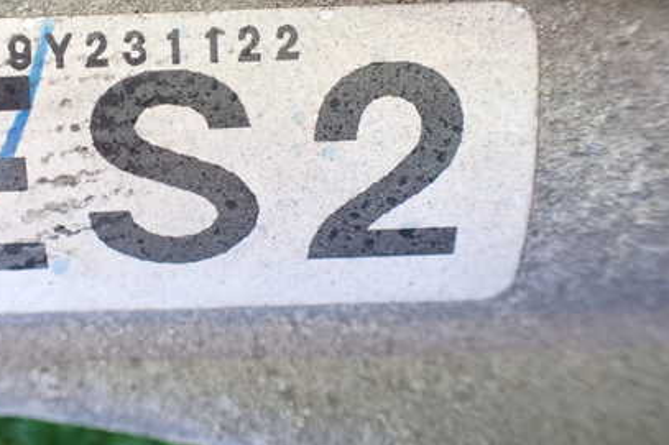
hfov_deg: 41.7
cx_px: 179
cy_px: 158
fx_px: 854
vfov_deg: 29.1
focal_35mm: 46
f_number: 2.3
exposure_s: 1/60
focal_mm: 5.4
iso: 800
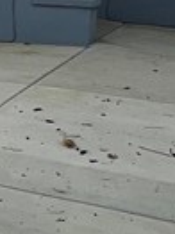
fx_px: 689
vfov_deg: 18.7
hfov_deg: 9.9
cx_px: -388
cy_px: -4
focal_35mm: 102
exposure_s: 1/1155
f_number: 1.8
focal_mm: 1.57
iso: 32
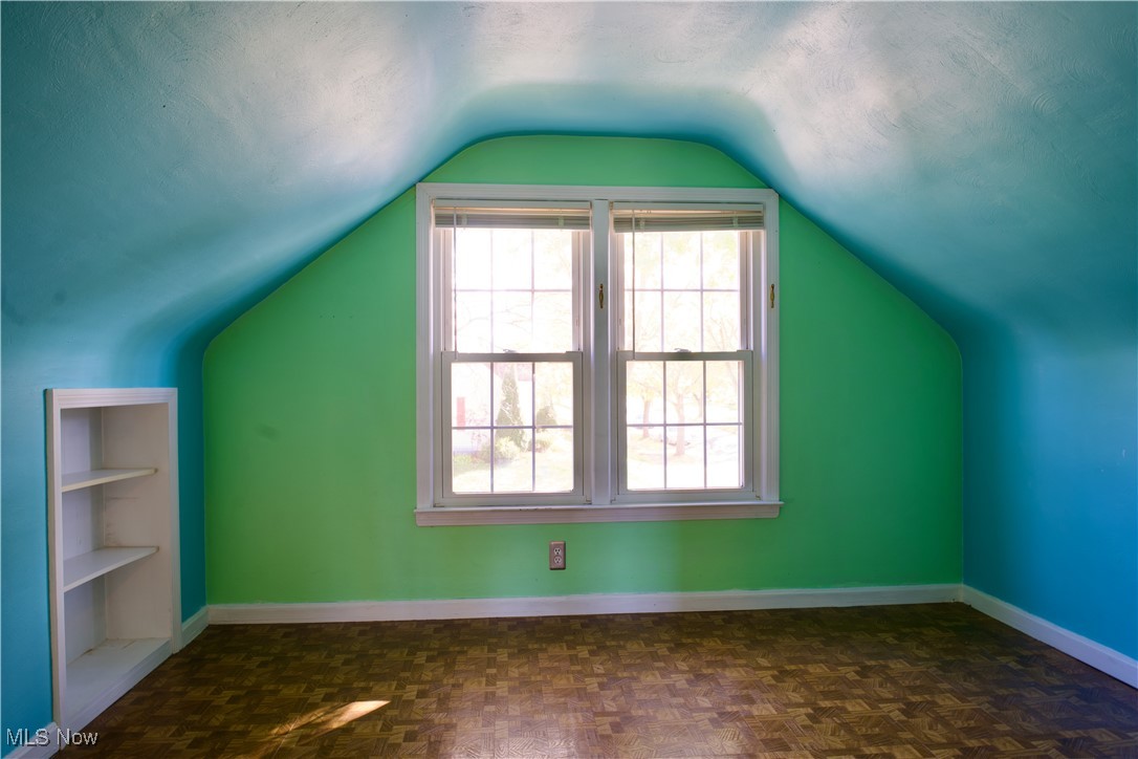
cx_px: 569
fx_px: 759
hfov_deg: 73.7
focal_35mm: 24
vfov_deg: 53.1
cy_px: 380
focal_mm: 24
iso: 100
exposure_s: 1/3
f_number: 8
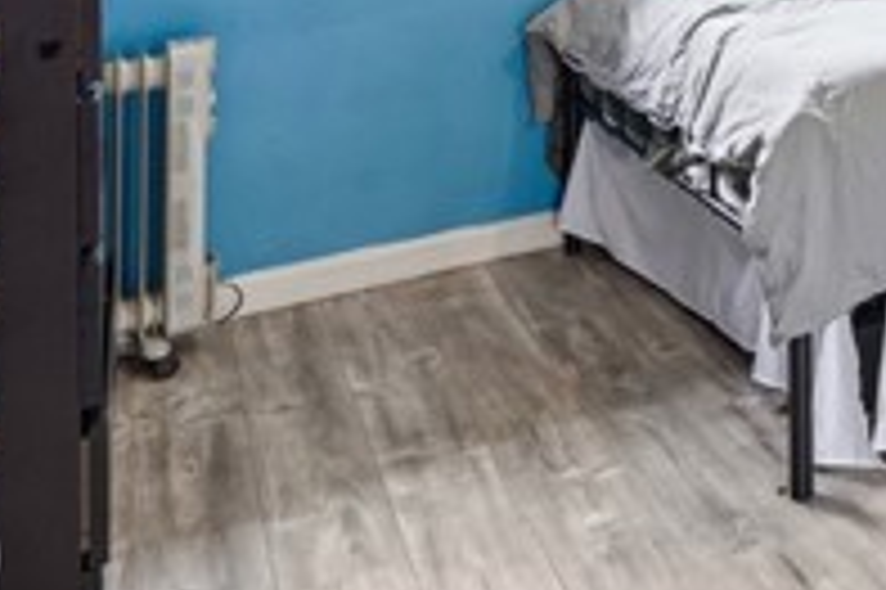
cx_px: 1156
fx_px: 1279
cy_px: -250
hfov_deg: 30.2
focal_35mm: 52
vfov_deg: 22.2
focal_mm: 16
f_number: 9
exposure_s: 1/50
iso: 250
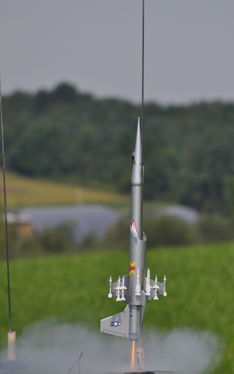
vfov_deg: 5.9
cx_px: 139
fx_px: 3635
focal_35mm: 356
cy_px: 180
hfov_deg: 3.7
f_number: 6.7
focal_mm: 200
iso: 200
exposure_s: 1/750
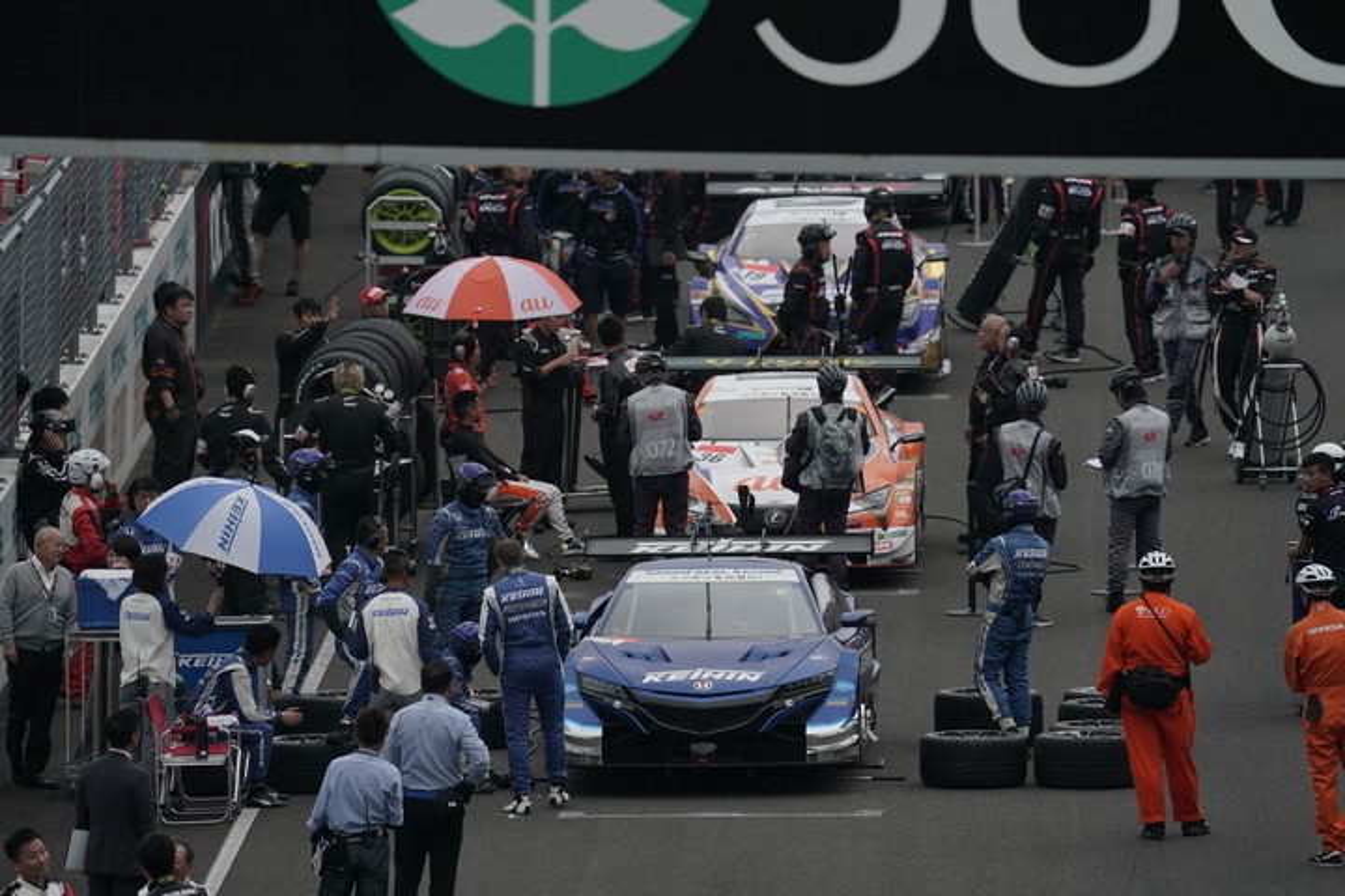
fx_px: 22415
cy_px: 448
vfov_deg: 2.3
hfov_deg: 3.4
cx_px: 672
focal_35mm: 600
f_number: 6.3
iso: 800
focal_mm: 600
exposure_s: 1/640
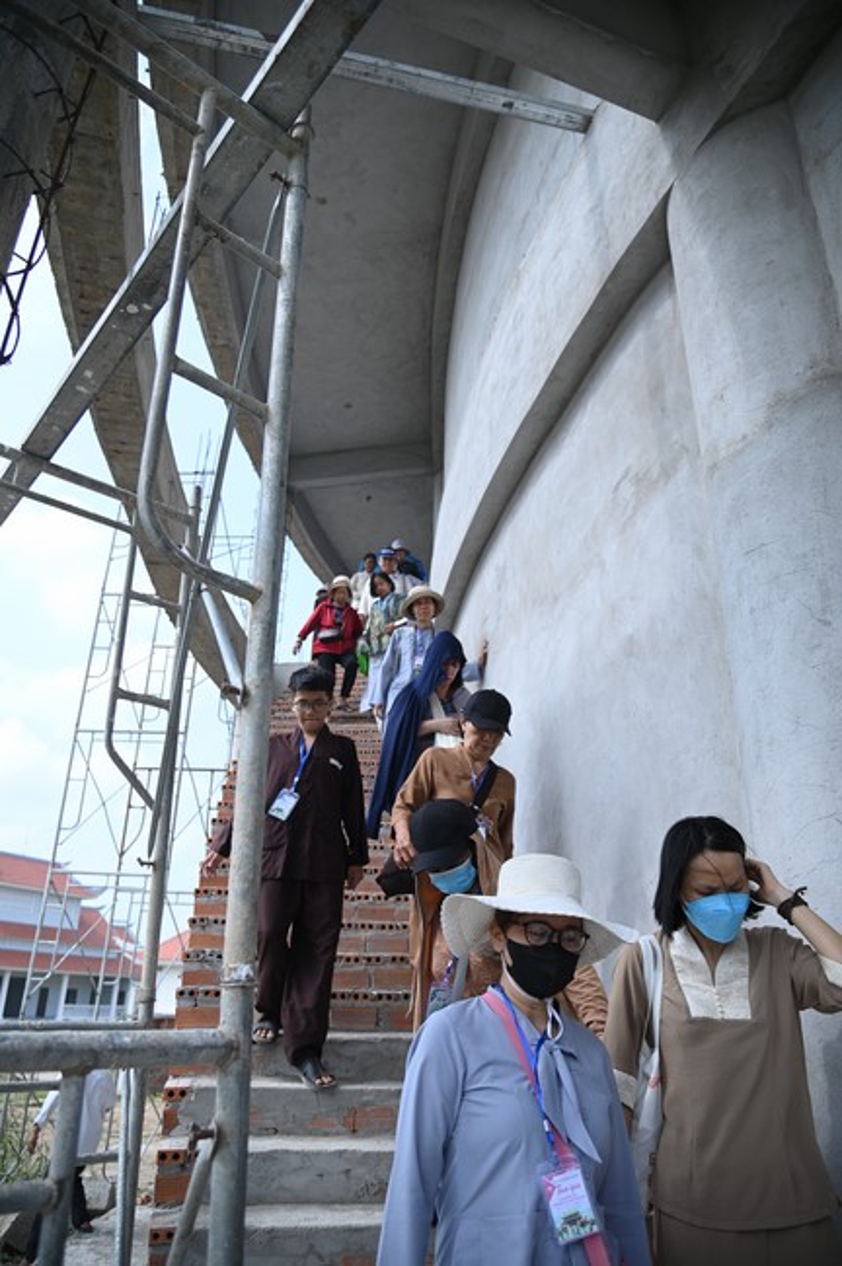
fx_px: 844
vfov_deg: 73.8
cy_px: 633
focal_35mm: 24
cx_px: 421
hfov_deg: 53.0
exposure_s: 1/640
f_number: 4
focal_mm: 24
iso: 125
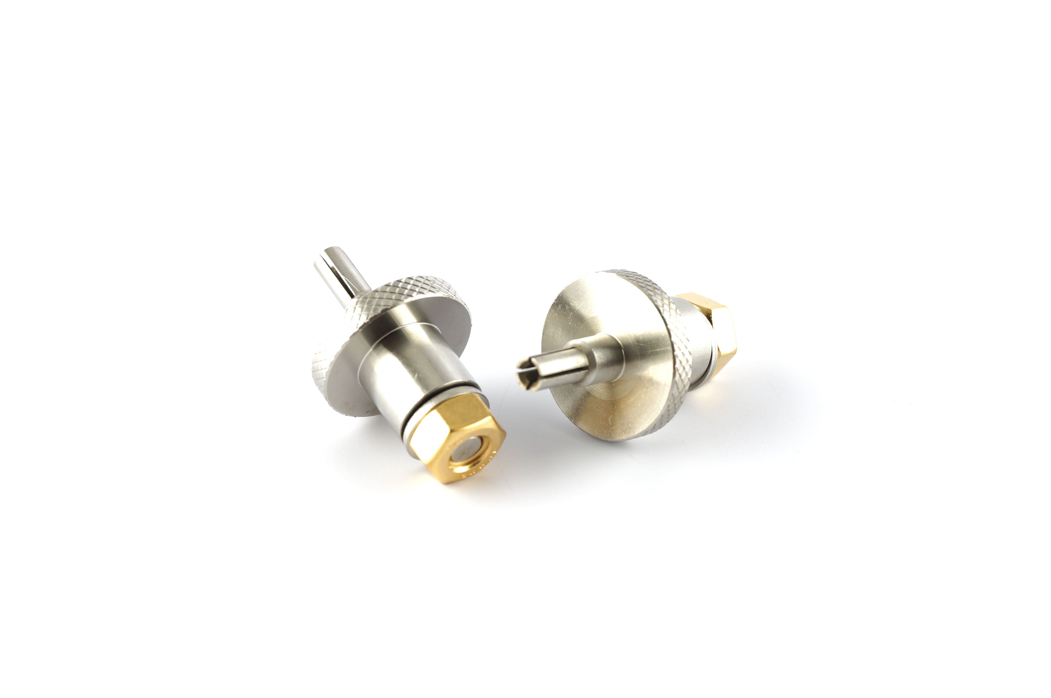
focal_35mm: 112
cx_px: 526
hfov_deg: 18.3
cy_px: 349
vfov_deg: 12.2
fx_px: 3266
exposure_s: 1/30
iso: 100
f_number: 8
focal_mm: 75
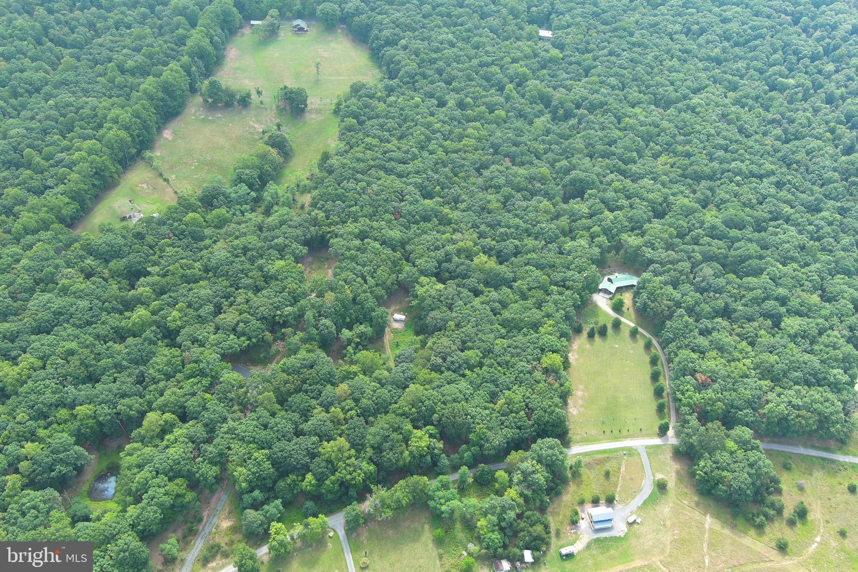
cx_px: 429
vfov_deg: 45.0
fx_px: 691
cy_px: 286
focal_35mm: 29
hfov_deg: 63.7
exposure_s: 1/162
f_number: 2.8
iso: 100
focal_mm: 10.57
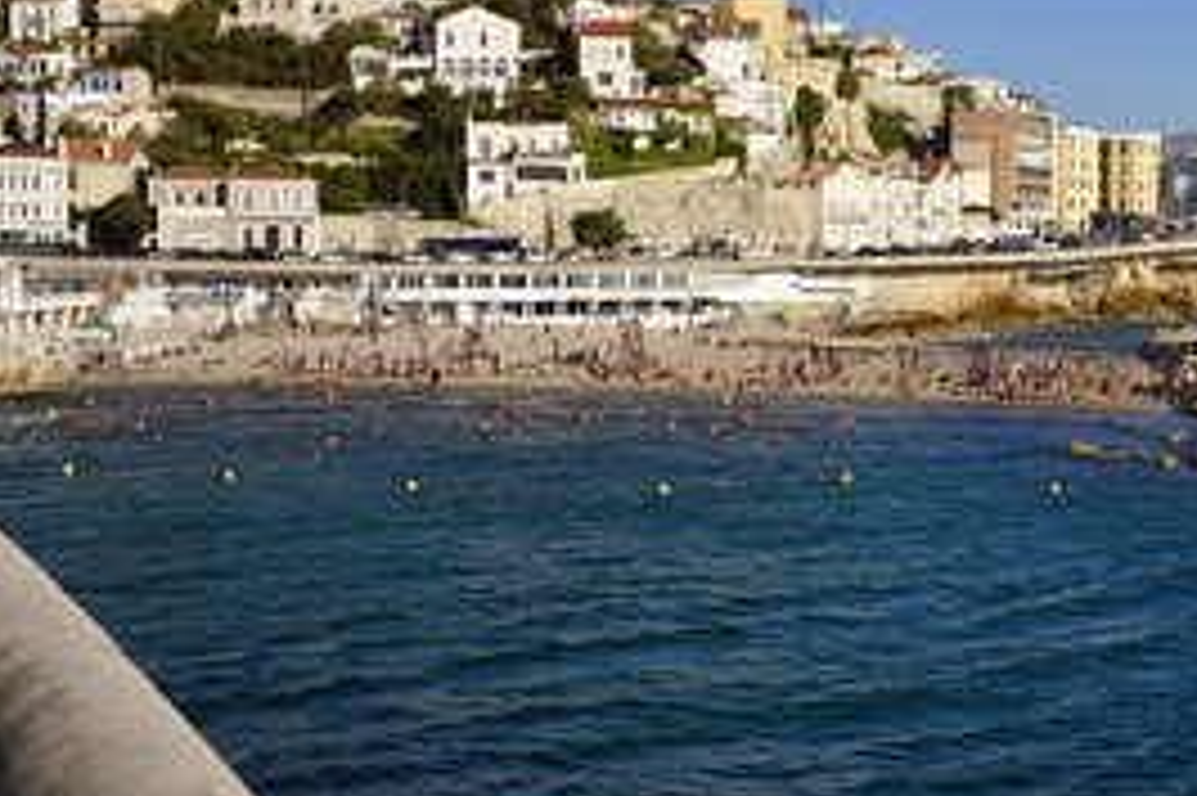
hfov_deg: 28.5
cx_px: 576
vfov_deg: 19.2
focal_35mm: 71
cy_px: 387
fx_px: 2359
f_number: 14
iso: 200
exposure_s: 1/320
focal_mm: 45
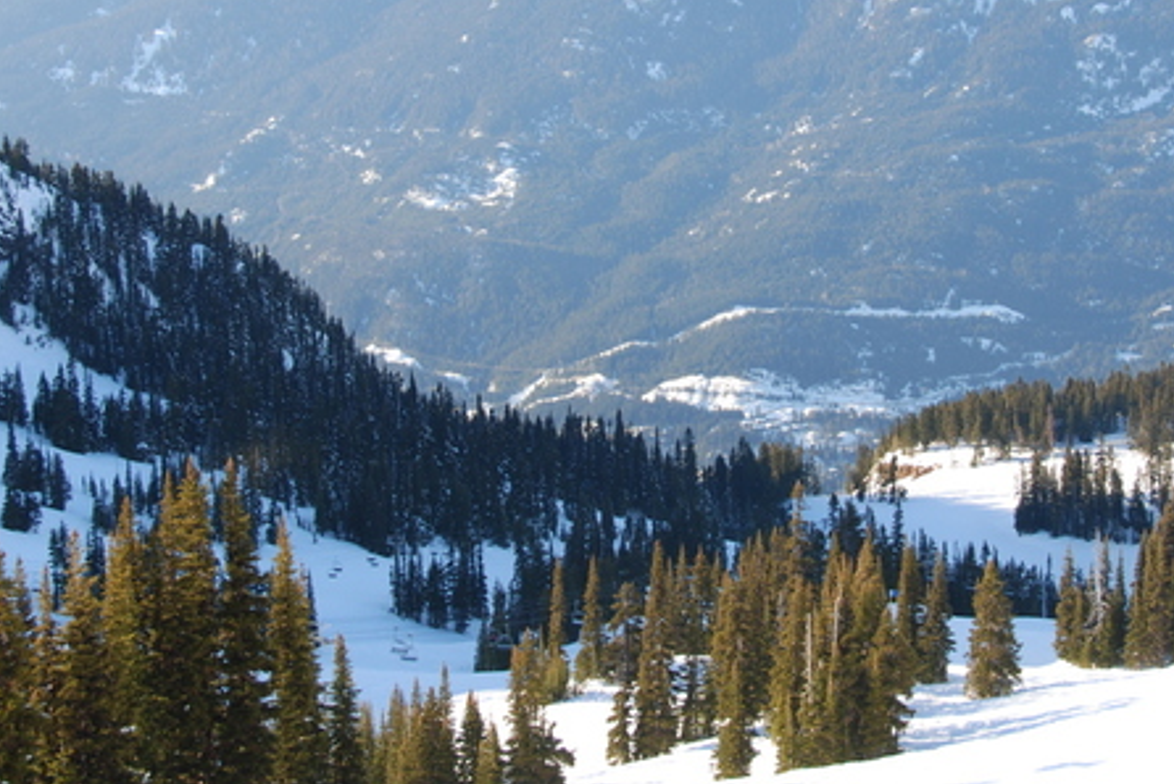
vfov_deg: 17.0
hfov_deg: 25.3
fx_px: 2610
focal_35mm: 80
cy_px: 221
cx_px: 687
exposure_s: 1/125
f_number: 5.6
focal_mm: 34
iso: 100
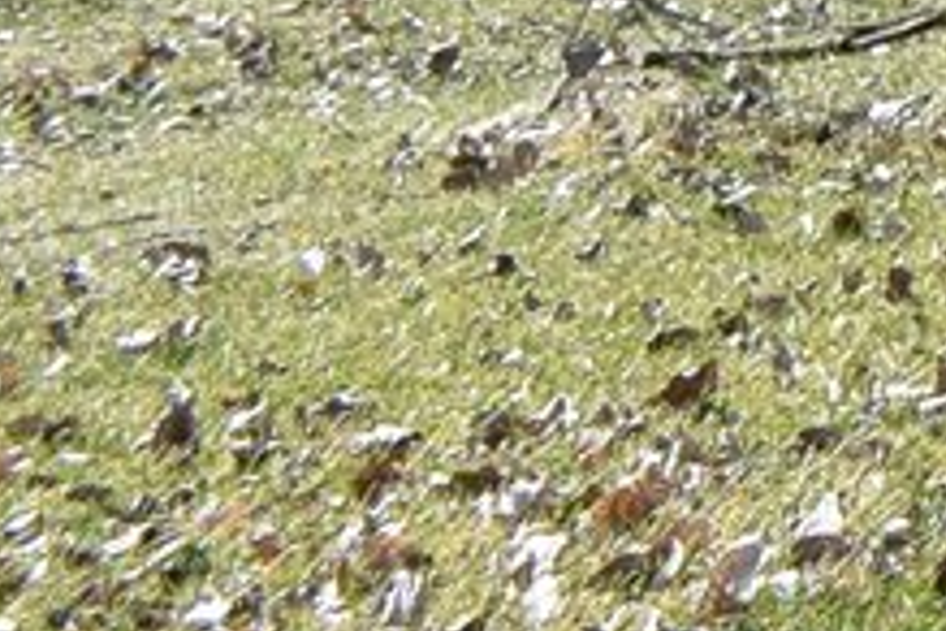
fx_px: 7039
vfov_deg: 4.7
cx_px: 3516
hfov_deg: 6.5
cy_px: -1817
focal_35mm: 268
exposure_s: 1/250
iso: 160
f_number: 8
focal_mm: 23
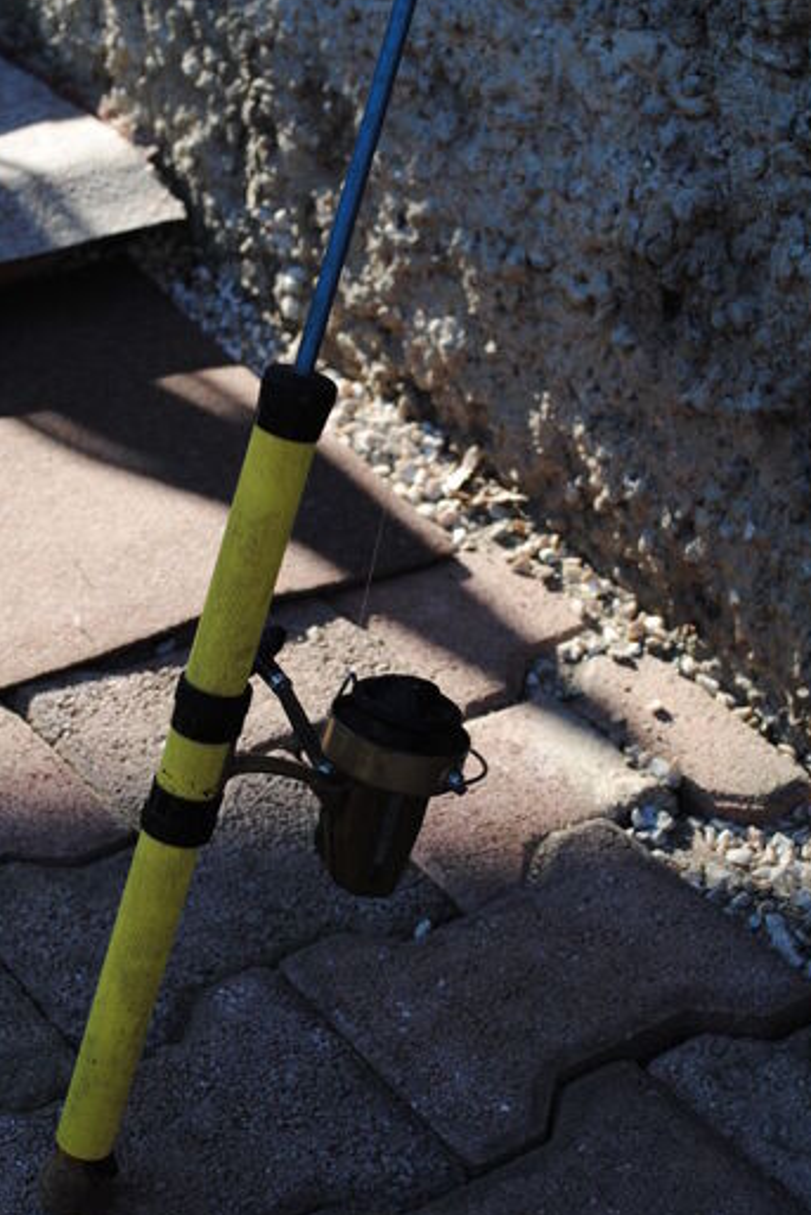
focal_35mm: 67
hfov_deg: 20.3
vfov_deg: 30.0
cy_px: 507
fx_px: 2262
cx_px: 374
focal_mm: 32
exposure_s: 1/125
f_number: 5.6
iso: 110
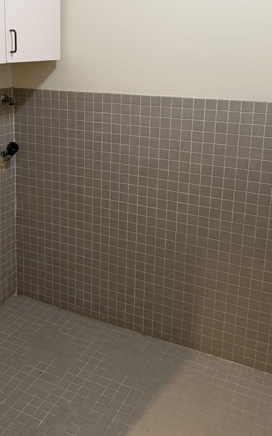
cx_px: 74
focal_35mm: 39
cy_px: 148
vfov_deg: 49.6
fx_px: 463
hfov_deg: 32.2
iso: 200
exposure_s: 1/60
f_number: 1.78
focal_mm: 6.76
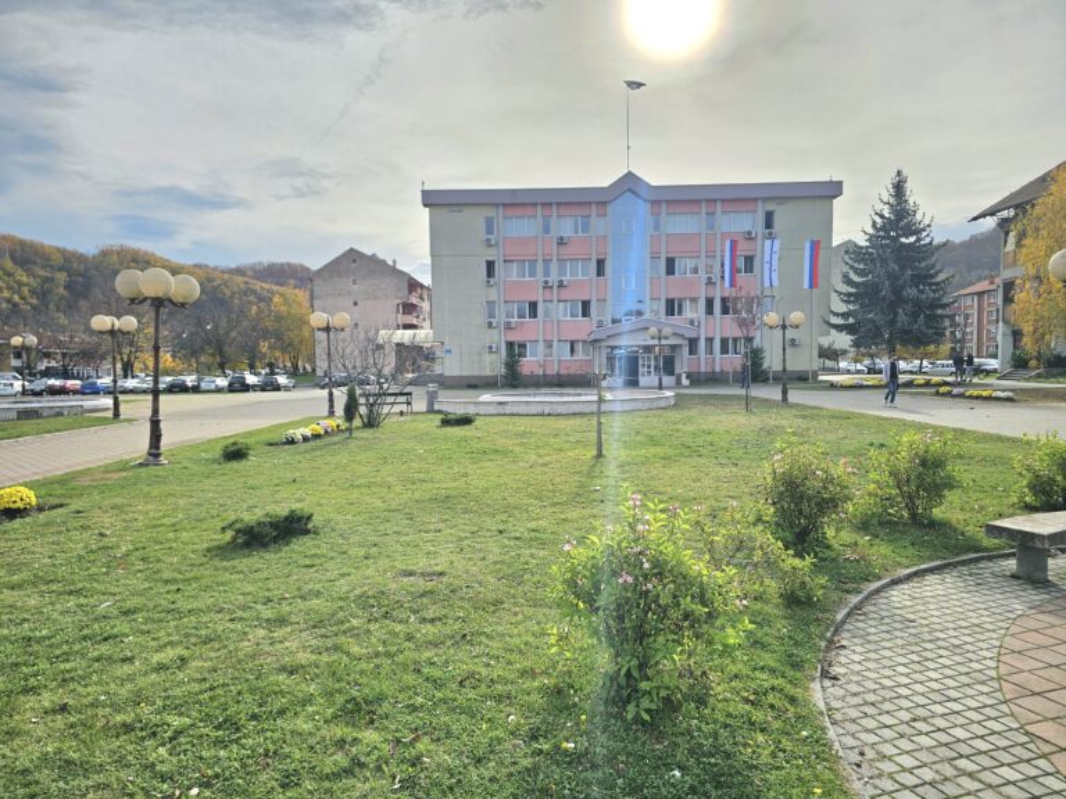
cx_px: 533
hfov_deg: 73.9
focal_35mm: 23
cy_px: 400
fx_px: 708
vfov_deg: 58.9
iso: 10
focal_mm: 6.3
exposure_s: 1/1250
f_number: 1.7
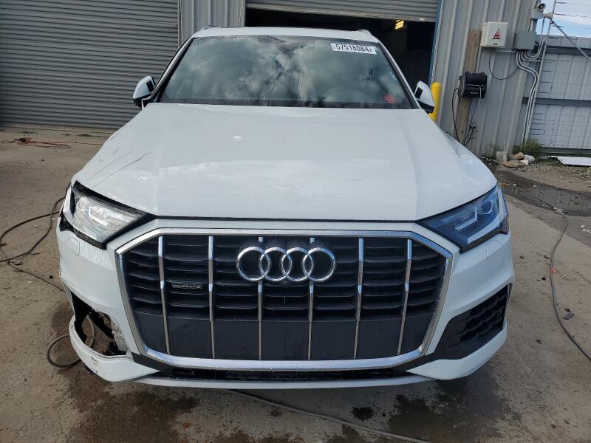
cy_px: 222
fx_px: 444
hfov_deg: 67.3
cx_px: 296
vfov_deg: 53.1
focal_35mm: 26
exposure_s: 1/3333
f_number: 1.5
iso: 50
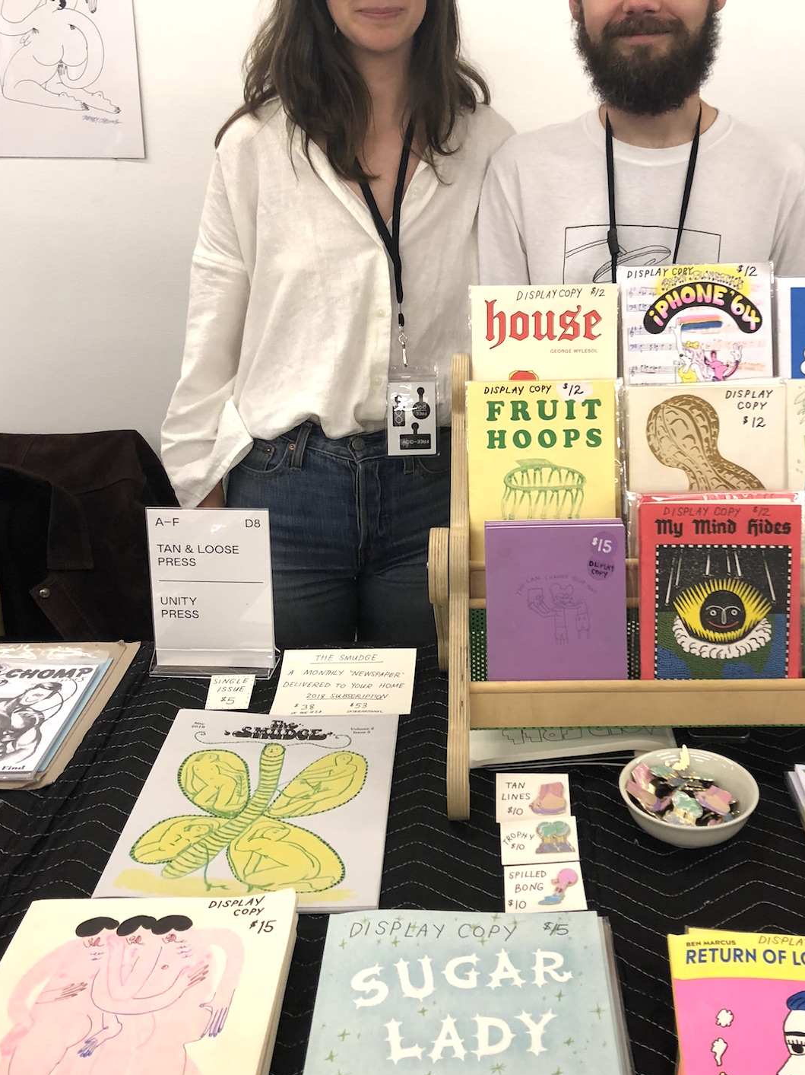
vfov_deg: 49.9
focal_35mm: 37
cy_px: 442
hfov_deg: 38.5
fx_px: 1148
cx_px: 493
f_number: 1.8
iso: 40
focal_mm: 3.99
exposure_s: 1/20
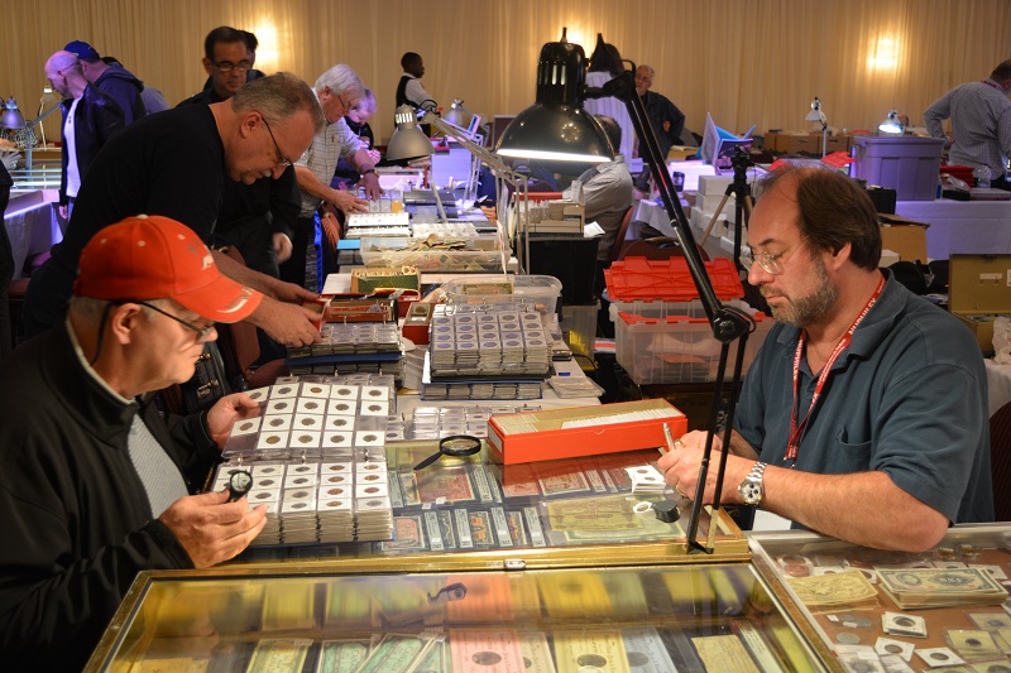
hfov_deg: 47.9
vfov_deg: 33.0
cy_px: 336
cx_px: 506
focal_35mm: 40
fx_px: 1137
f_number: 4.5
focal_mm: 27
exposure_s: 1/25
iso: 400
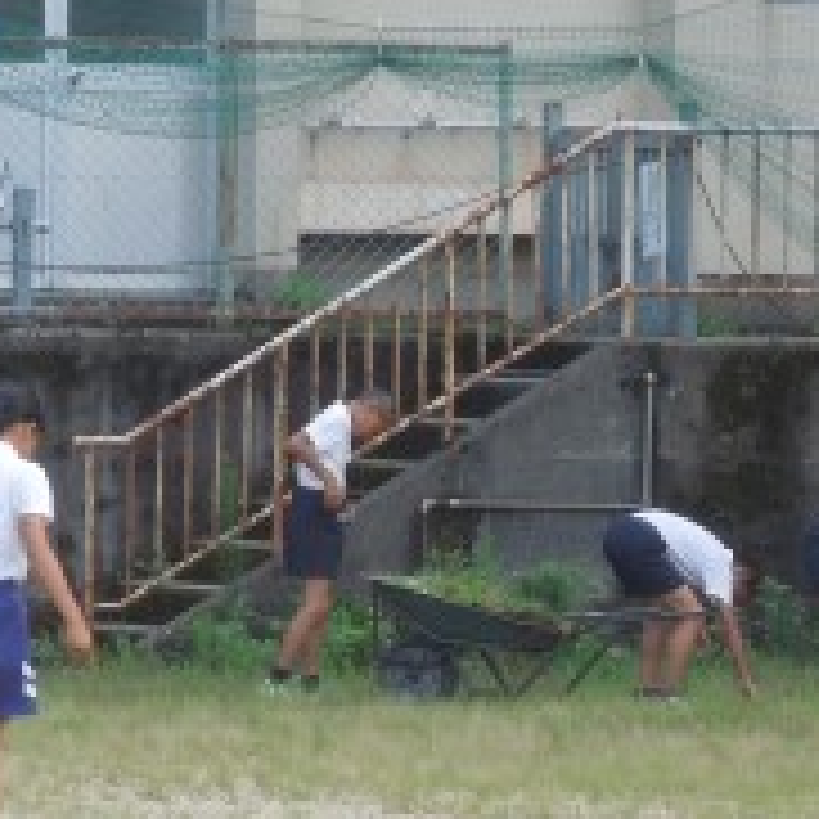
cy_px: 655
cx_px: 400
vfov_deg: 2.5
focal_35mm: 710
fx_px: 19005
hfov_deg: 2.5
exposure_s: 1/125
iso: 110
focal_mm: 48.8
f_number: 5.2
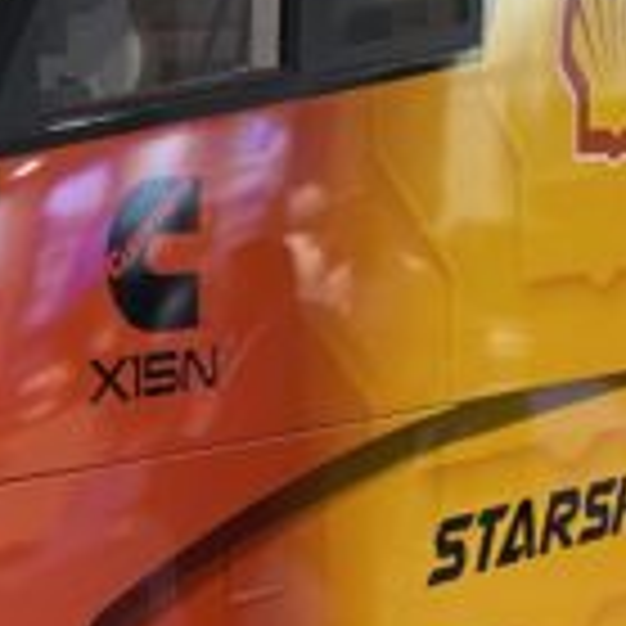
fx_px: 2026
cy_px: 365
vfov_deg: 17.6
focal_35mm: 99
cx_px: -311
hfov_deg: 16.1
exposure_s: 1/60
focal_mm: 4.25
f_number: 1.8
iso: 250
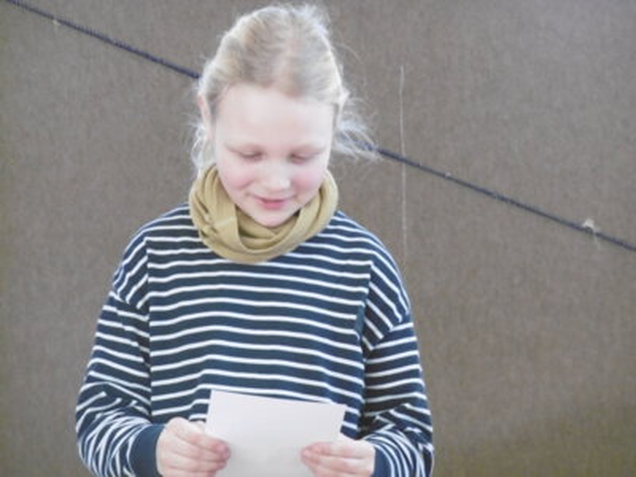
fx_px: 4593
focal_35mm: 250
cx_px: 318
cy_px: 238
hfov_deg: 7.9
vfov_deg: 5.9
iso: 800
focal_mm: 44.7
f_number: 6.1
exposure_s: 1/60
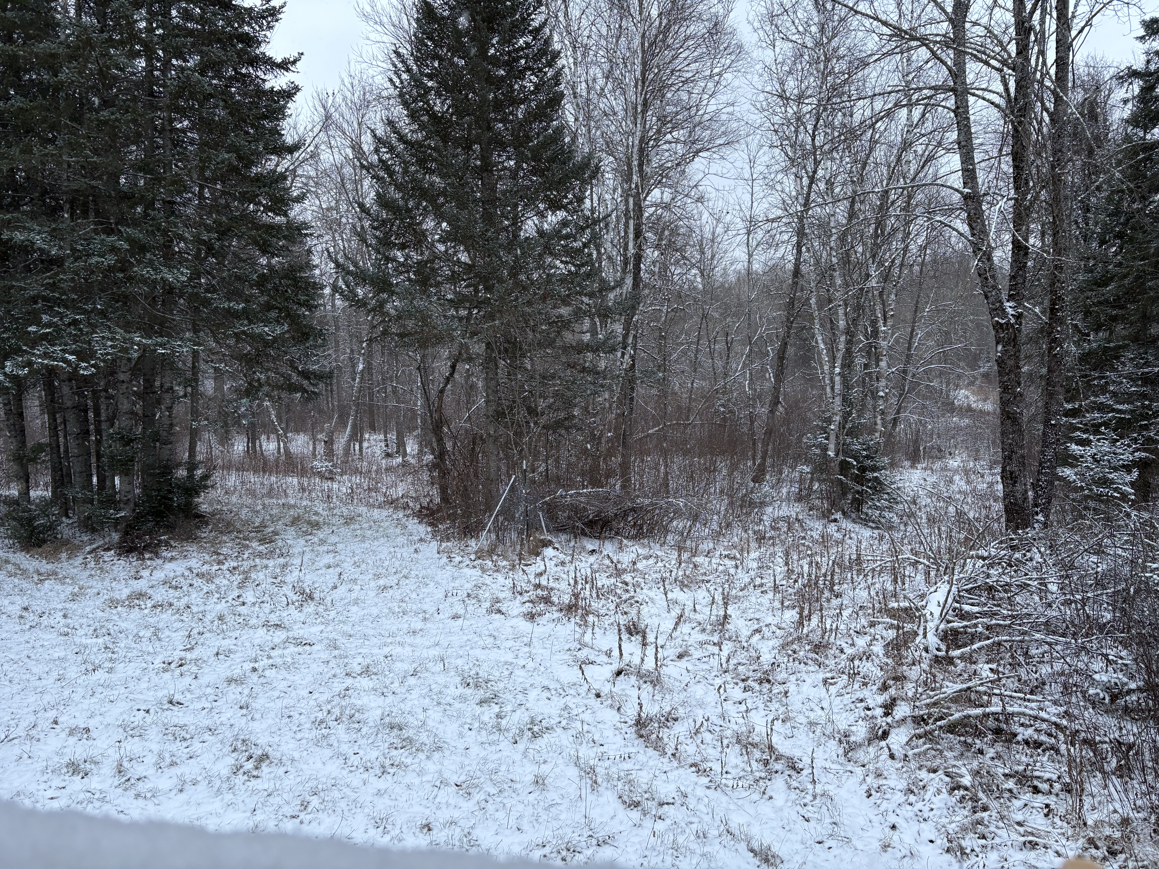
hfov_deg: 67.3
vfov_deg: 53.1
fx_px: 871
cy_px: 434
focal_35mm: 26
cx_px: 580
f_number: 1.6
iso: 125
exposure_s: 1/84
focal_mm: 5.96
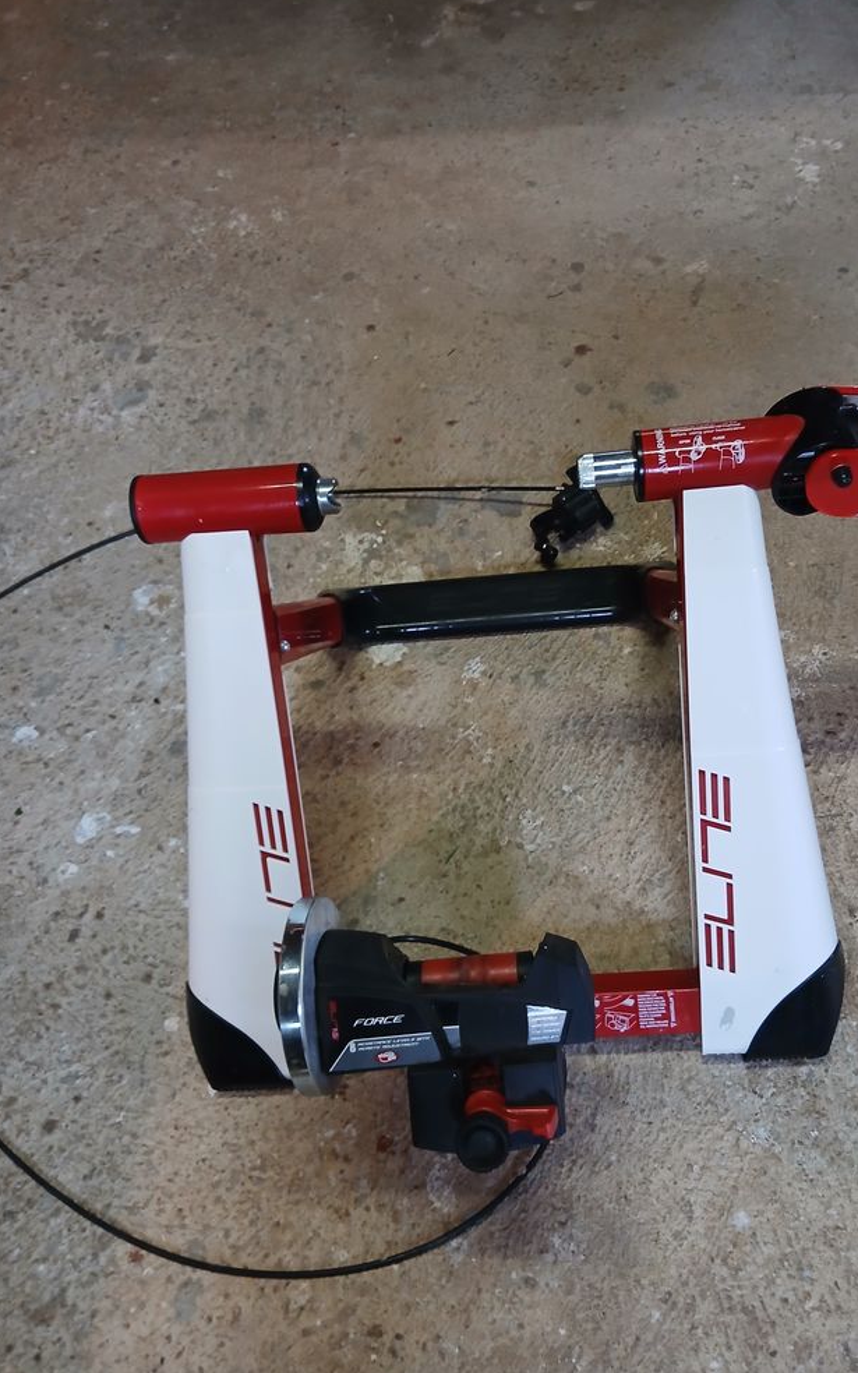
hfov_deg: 44.4
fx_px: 1048
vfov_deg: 66.5
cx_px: 492
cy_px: 680
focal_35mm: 28
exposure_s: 1/25
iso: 250
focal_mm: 3.98
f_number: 1.8
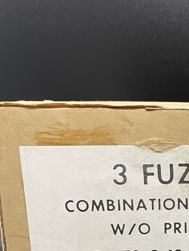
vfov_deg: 28.6
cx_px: 219
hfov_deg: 20.9
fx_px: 480
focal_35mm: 66
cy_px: 211
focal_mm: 4.2
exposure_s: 1/60
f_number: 1.6
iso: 100
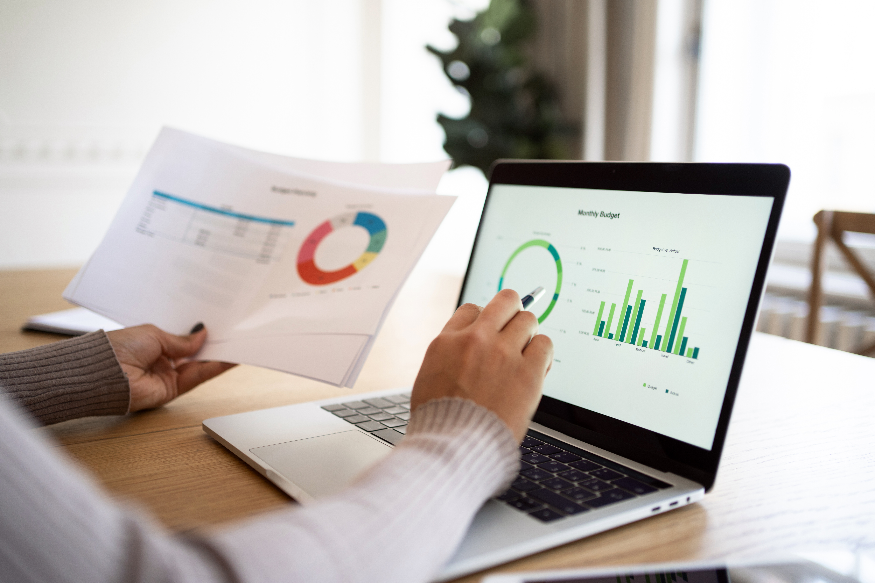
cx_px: 438
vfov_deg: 37.9
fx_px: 851
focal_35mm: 35
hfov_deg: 54.4
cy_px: 292
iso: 200
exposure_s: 1/200
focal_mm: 35
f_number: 2
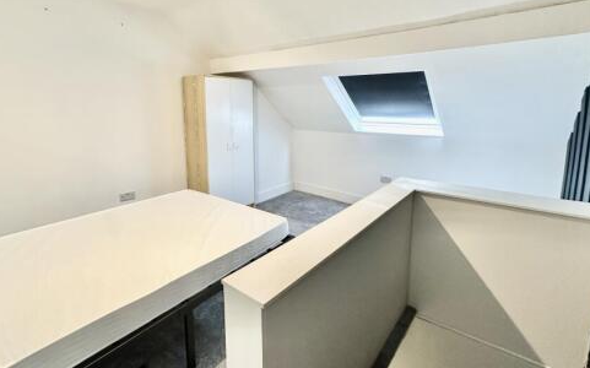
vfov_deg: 64.3
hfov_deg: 91.1
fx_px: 289
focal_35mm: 18
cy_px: 145
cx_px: 293
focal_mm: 2.22
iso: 160
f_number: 2.2
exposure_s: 1/50
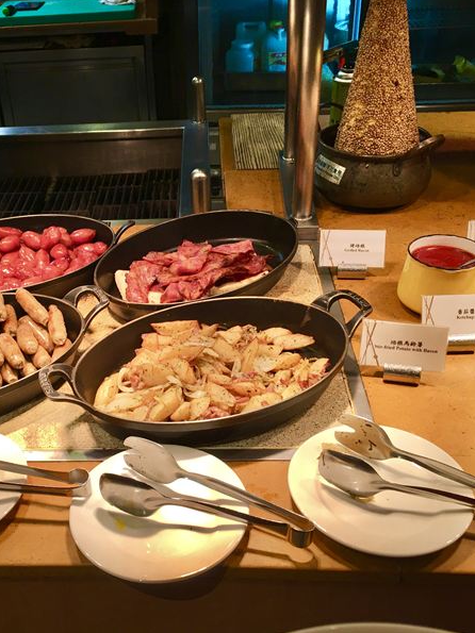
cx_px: 164
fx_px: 714
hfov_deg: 36.5
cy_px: 316
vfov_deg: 47.9
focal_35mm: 39
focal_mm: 4.15
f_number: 2.2
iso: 25
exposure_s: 1/40
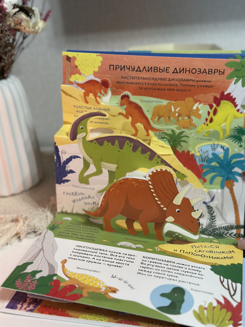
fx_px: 453
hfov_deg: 30.3
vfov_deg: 39.7
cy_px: 164
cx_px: 122
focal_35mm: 48
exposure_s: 1/50
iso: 80
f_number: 1.78
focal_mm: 6.86
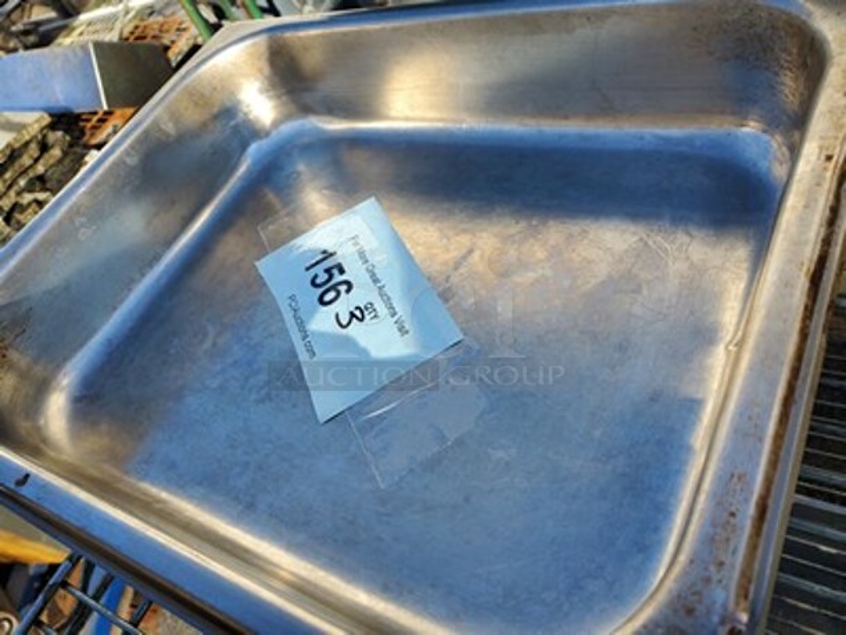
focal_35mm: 26
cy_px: 318
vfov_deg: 53.1
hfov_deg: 67.3
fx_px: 636
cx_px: 423
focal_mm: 4.3
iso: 50
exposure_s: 1/568
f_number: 2.4
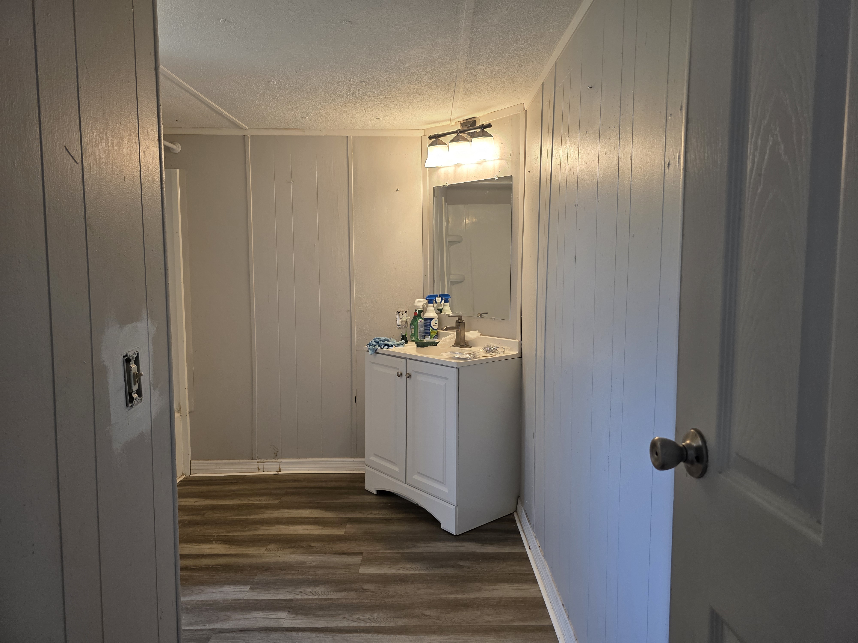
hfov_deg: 73.9
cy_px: 322
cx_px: 429
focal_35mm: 23
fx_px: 570
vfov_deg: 58.9
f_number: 1.7
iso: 160
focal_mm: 6.3
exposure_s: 1/120
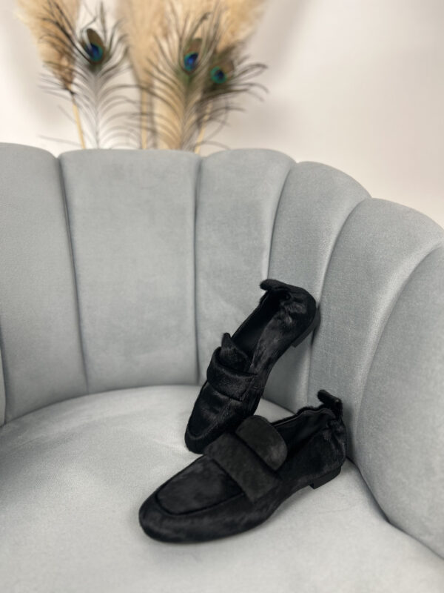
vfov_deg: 67.3
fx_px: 445
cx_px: 222
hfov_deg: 53.1
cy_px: 296
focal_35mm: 26
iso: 100
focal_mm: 5.7
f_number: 1.5
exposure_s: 1/50
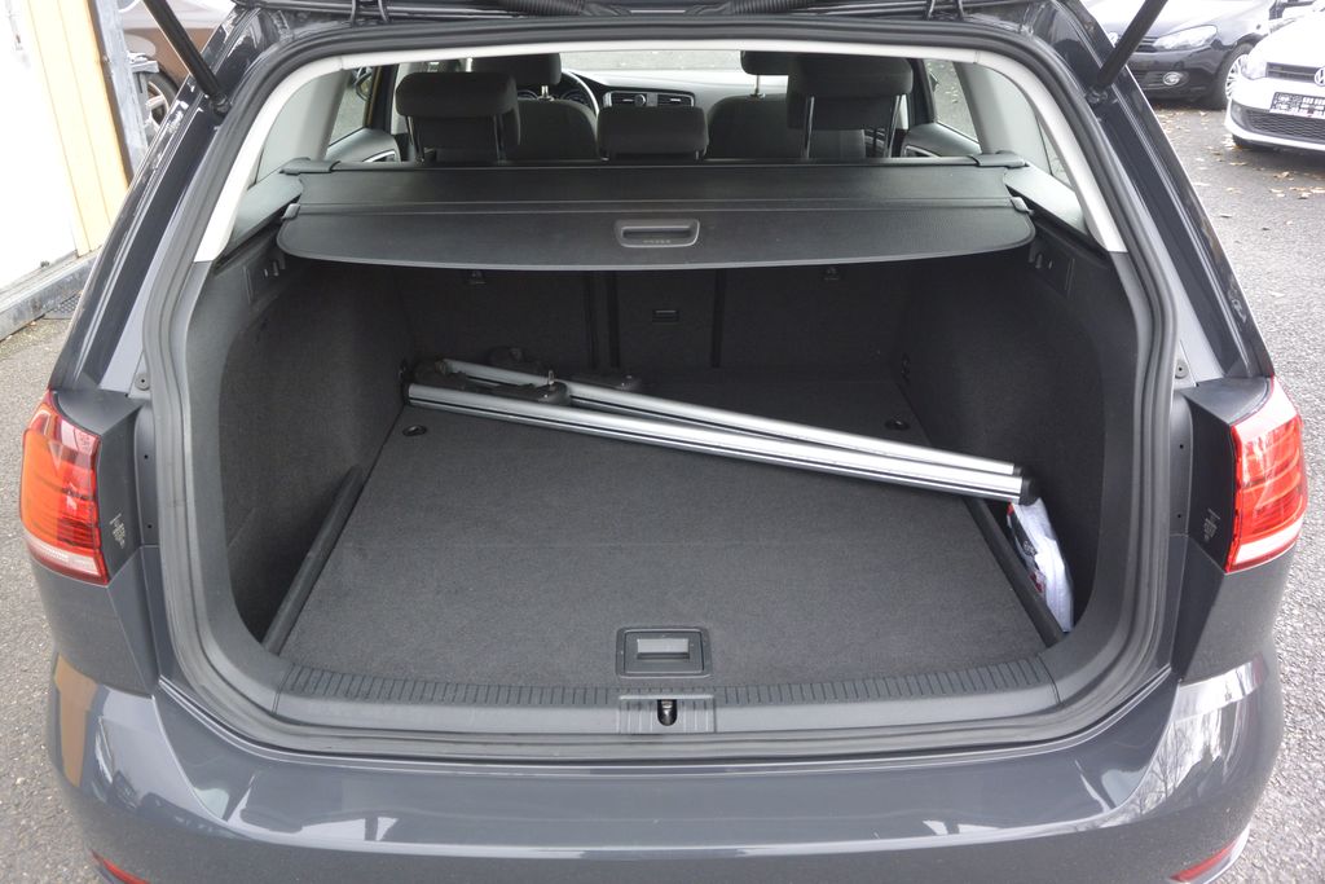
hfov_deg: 67.4
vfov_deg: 47.9
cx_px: 662
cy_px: 442
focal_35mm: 27
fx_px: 994
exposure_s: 1/200
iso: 200
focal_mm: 10
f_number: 3.5
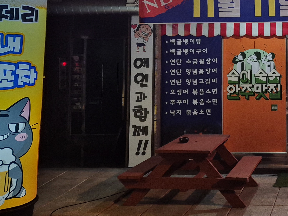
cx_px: 299
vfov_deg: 23.0
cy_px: 16
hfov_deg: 28.9
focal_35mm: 62
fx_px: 516
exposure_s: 1/120
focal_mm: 5.4
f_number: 1.8
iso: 200
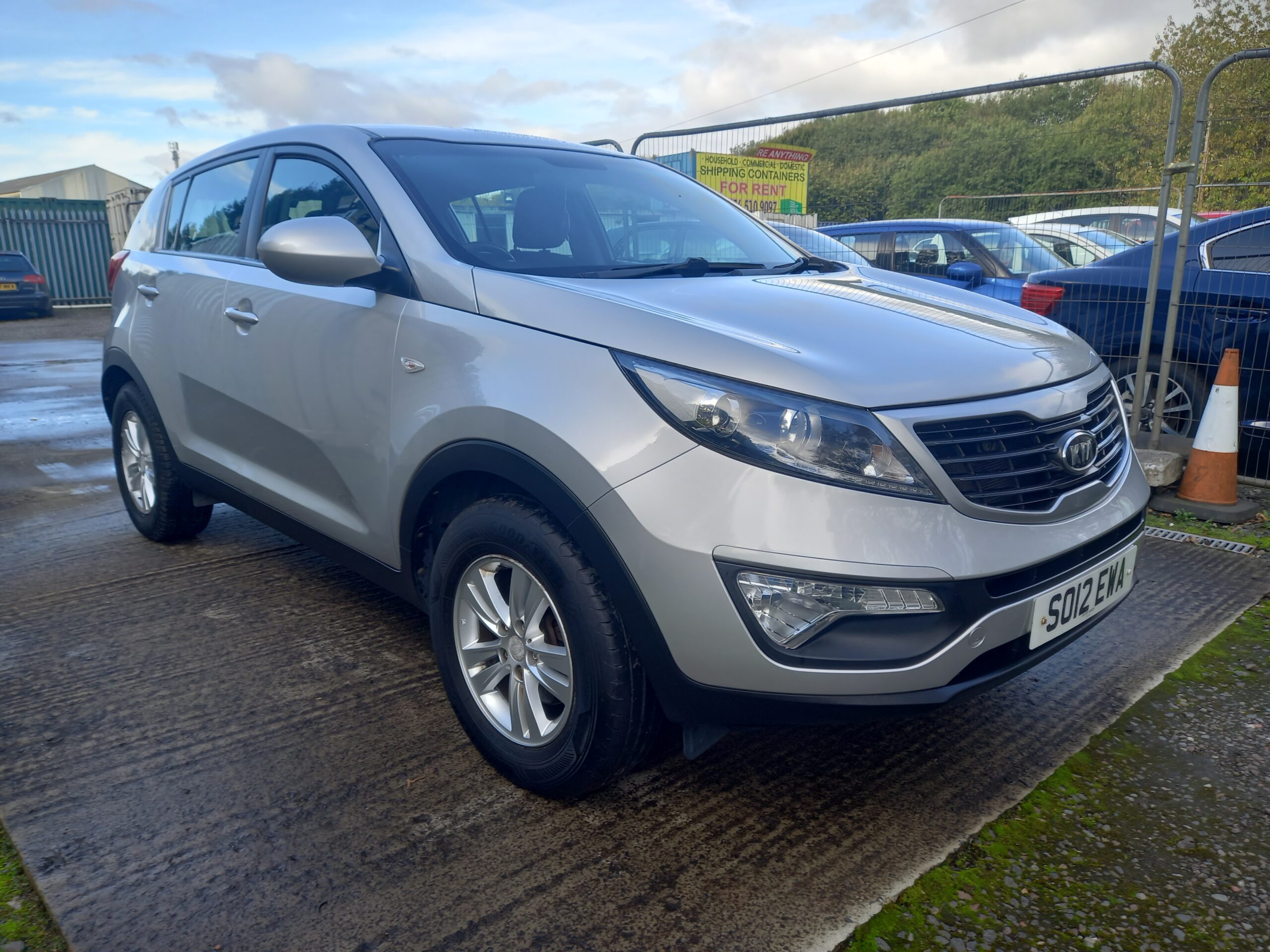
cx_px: 635
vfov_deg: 54.9
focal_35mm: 25
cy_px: 476
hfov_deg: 69.4
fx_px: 917
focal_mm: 4.6
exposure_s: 1/120
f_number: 2
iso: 25
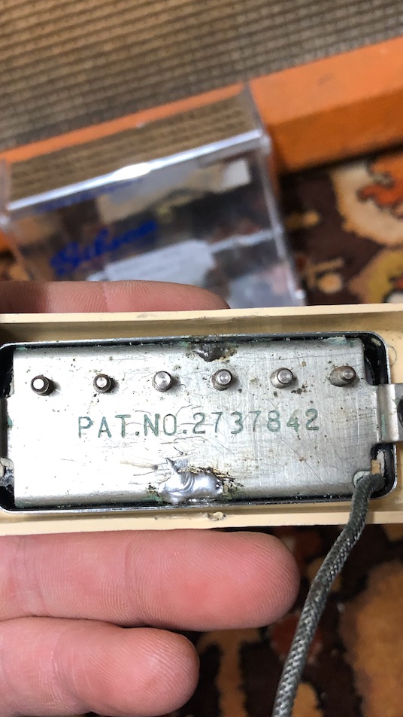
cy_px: 356
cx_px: 169
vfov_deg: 49.4
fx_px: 778
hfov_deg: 29.0
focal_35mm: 41
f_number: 1.8
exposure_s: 1/17
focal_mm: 4
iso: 100
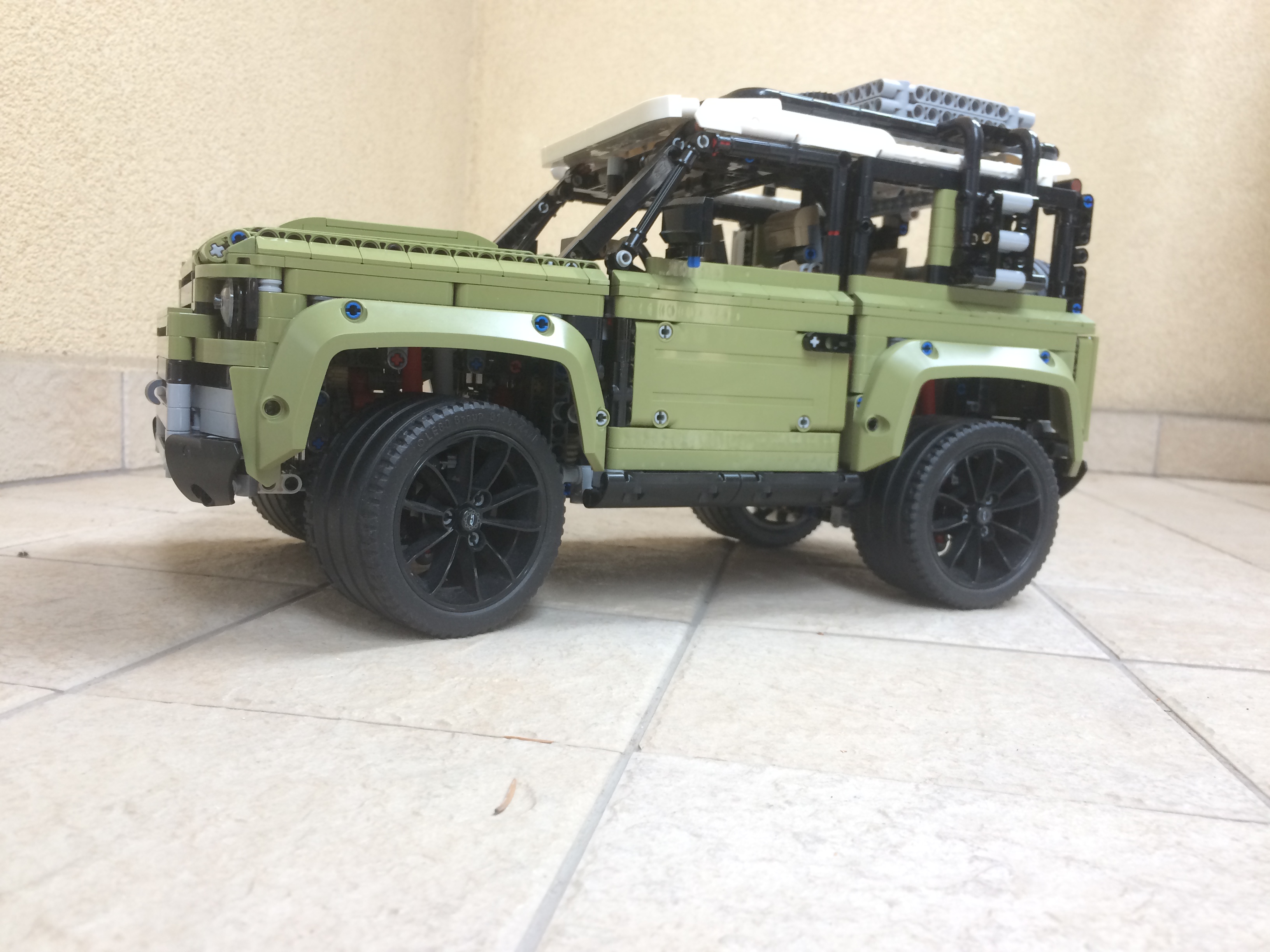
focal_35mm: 29
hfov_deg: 61.7
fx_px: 1064
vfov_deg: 48.2
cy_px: 476
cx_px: 635
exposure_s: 1/33
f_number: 2.2
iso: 100
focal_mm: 4.15
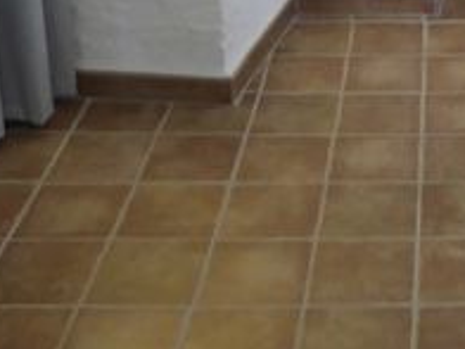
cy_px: -195
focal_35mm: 90
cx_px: 497
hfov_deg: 20.8
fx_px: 1209
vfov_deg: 15.1
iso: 400
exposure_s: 1/13
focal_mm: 4.3
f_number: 3.3
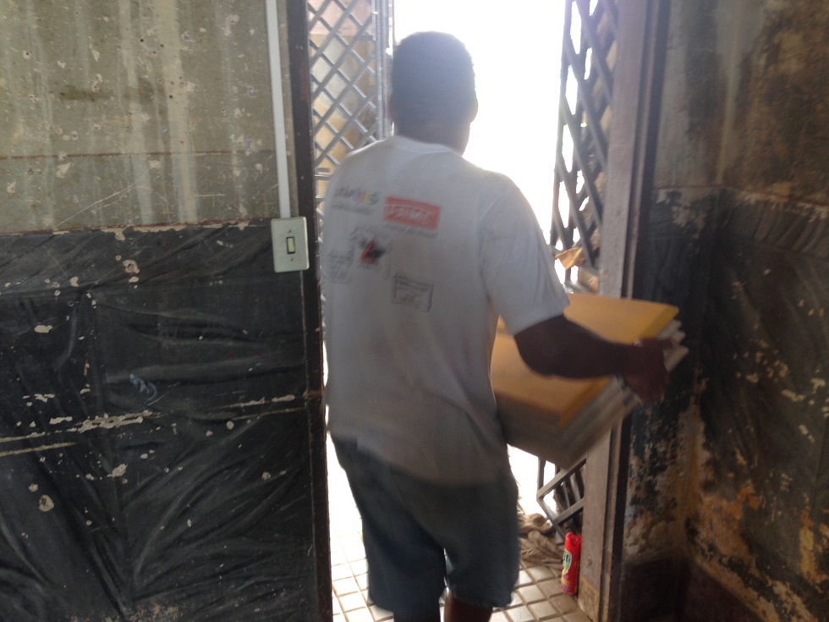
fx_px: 790
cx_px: 414
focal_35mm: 33
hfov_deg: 55.4
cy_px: 311
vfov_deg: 42.9
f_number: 2.4
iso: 50
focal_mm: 4.12
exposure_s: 1/20
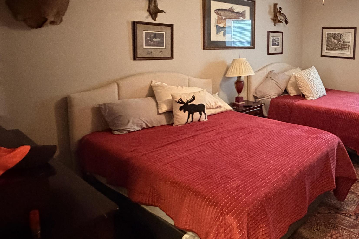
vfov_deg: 46.8
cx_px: 305
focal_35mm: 27
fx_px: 269
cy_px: 72
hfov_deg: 59.9
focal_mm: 2.22
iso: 1000
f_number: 2.2
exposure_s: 1/40
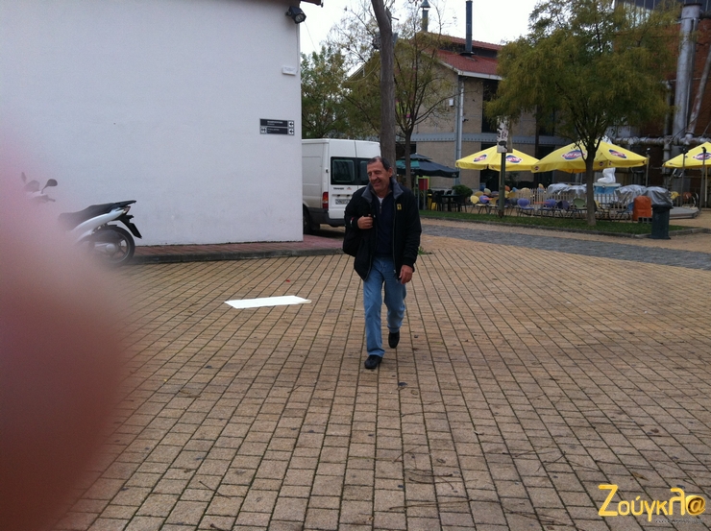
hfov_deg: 52.7
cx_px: 356
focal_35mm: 35
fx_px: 718
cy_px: 266
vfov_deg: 40.6
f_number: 2.8
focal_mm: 3.85
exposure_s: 1/402
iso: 80
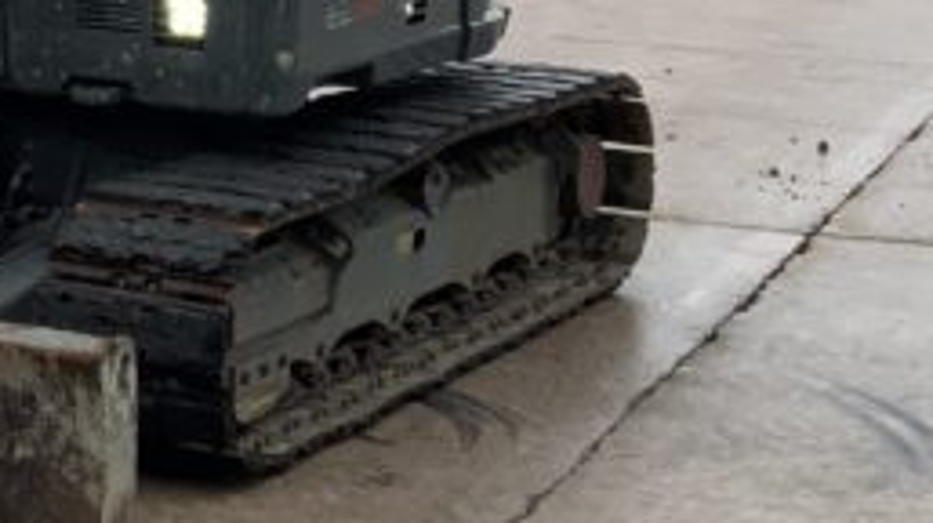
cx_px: -258
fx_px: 3114
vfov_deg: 9.4
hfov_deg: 16.2
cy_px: -145
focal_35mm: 126
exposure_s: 1/759
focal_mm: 3
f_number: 1.8
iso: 16
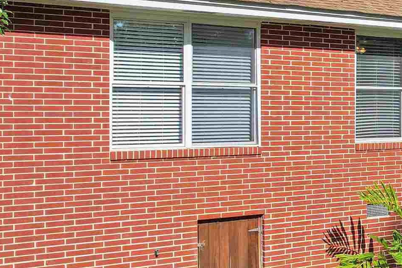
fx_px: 793
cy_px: 135
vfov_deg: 19.2
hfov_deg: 25.8
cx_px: 467
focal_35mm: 71
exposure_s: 1/500
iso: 100
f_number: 2.8
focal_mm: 8.38
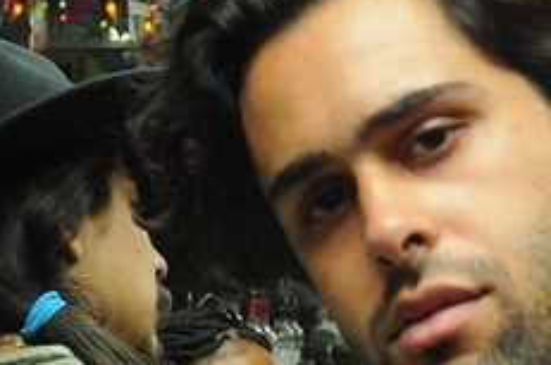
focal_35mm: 117
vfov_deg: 11.4
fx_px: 1787
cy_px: 434
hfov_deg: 17.5
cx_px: 179
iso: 400
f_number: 4
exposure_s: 1/60
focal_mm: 18
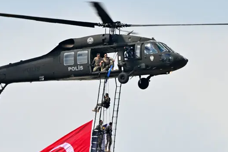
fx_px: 8899
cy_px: 115
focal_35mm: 1406
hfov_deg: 1.5
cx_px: 96
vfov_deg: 1.0
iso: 200
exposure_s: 1/400
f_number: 9
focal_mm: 560
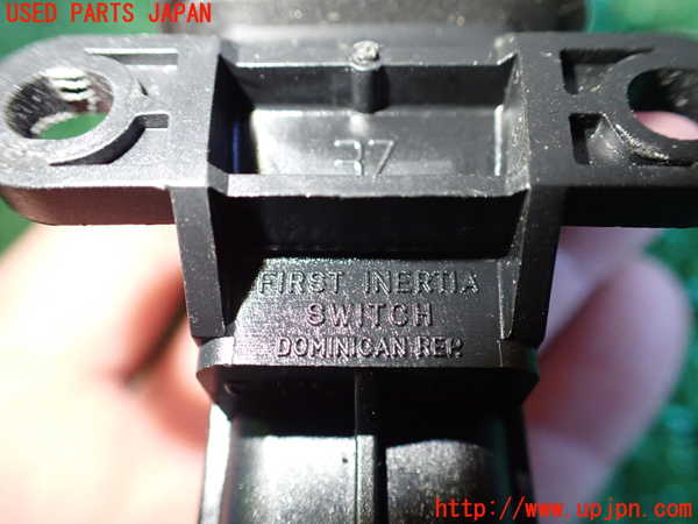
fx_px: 605
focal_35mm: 30
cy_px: 262
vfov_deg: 46.8
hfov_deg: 60.0
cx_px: 349
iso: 800
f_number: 2.3
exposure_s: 1/100
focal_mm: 5.4
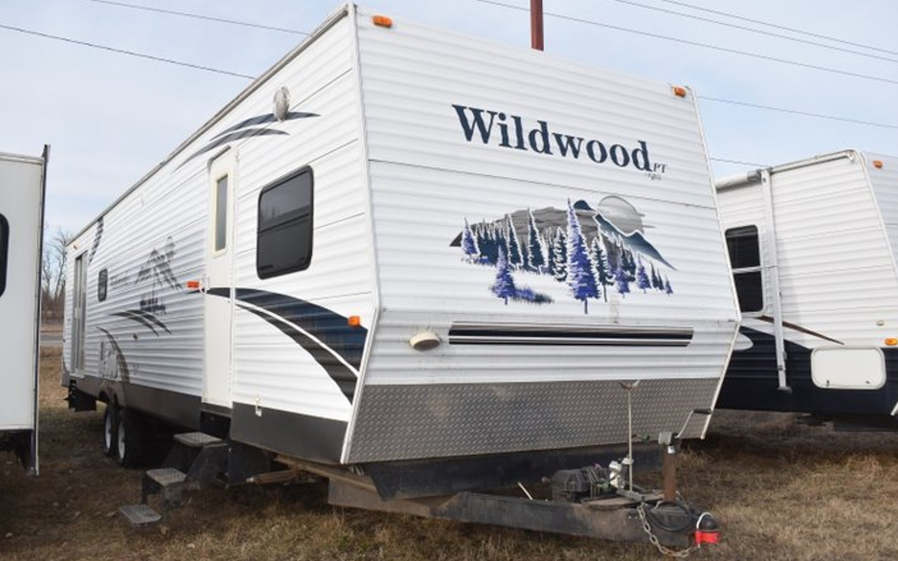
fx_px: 832
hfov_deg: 56.7
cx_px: 451
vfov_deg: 37.3
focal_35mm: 34
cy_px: 279
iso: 100
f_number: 6.3
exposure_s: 1/200
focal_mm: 22
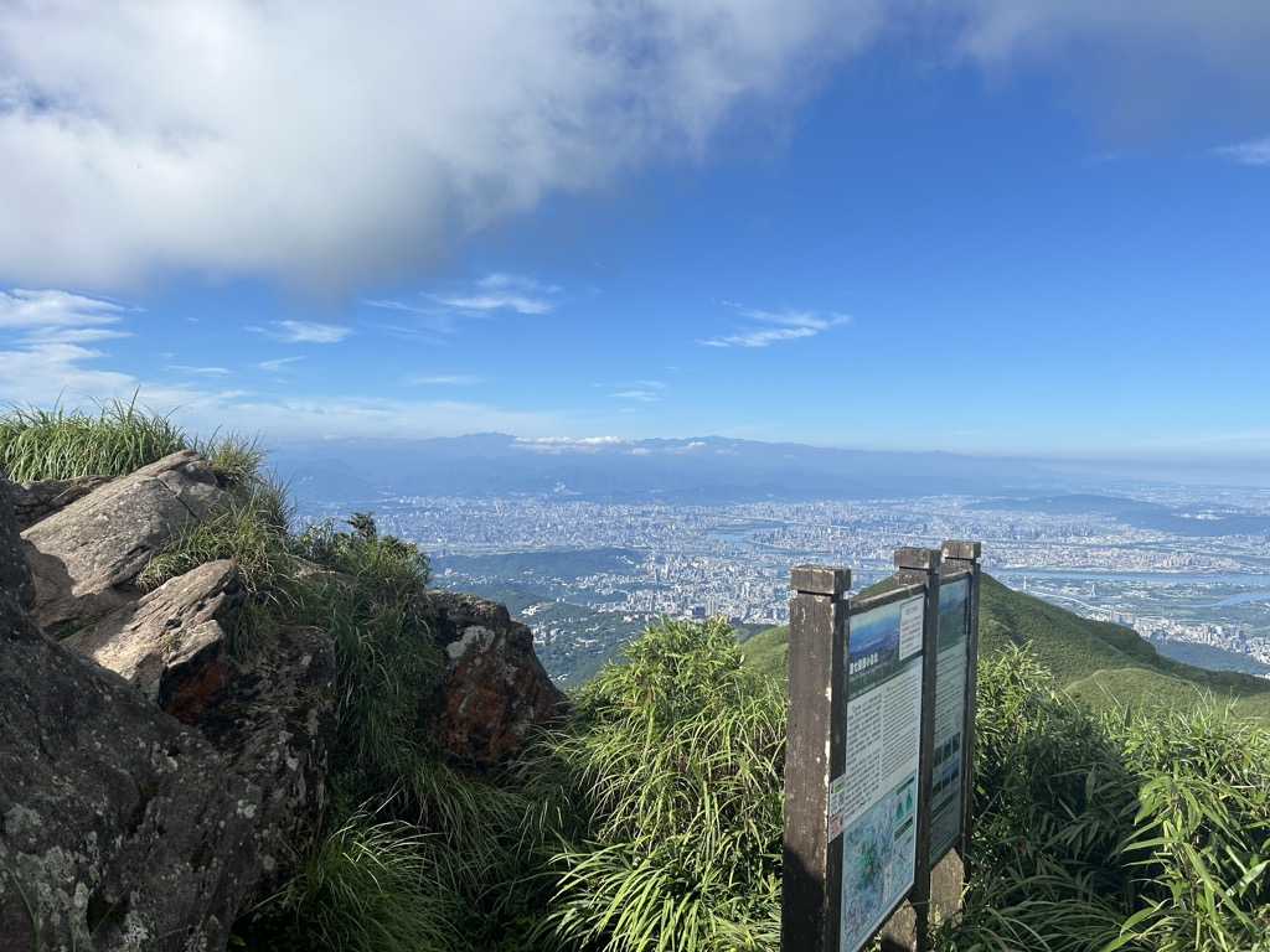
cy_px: 476
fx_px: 954
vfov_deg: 53.1
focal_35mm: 26
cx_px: 635
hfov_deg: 67.3
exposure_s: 1/5076
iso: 50
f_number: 1.5
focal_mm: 5.7
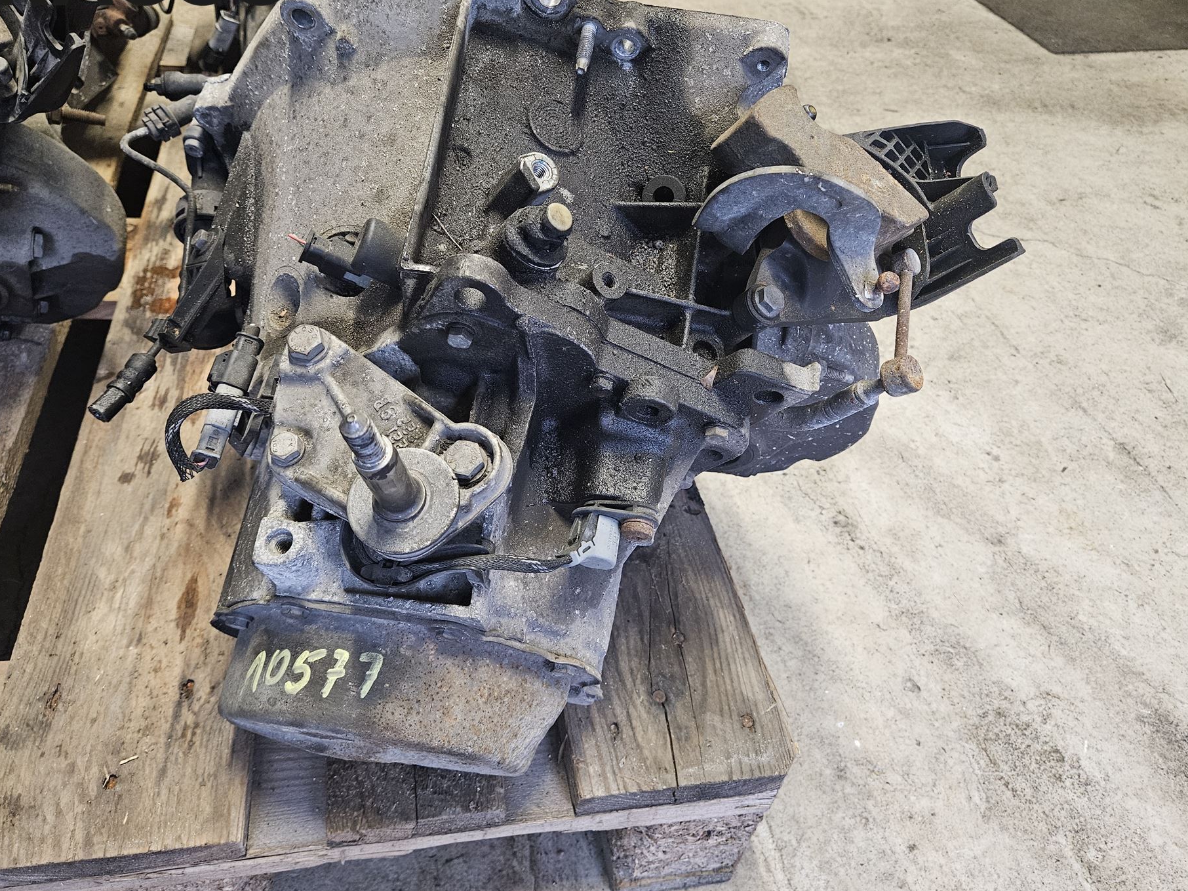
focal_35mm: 26
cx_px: 564
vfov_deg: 53.1
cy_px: 439
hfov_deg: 67.3
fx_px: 892
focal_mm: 5.4
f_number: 1.8
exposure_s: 1/50
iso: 640
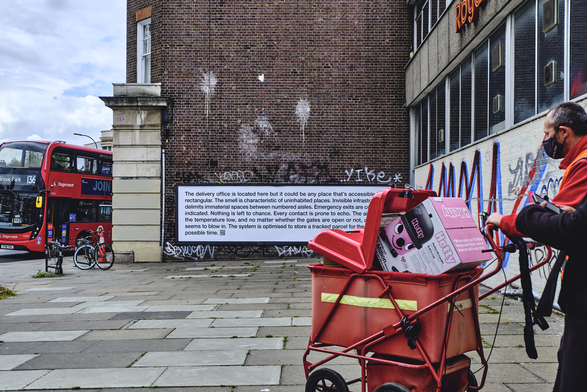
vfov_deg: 35.9
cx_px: 294
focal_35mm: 37
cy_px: 196
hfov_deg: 51.9
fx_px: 603
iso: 400
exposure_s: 1/640
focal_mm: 24.9
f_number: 5
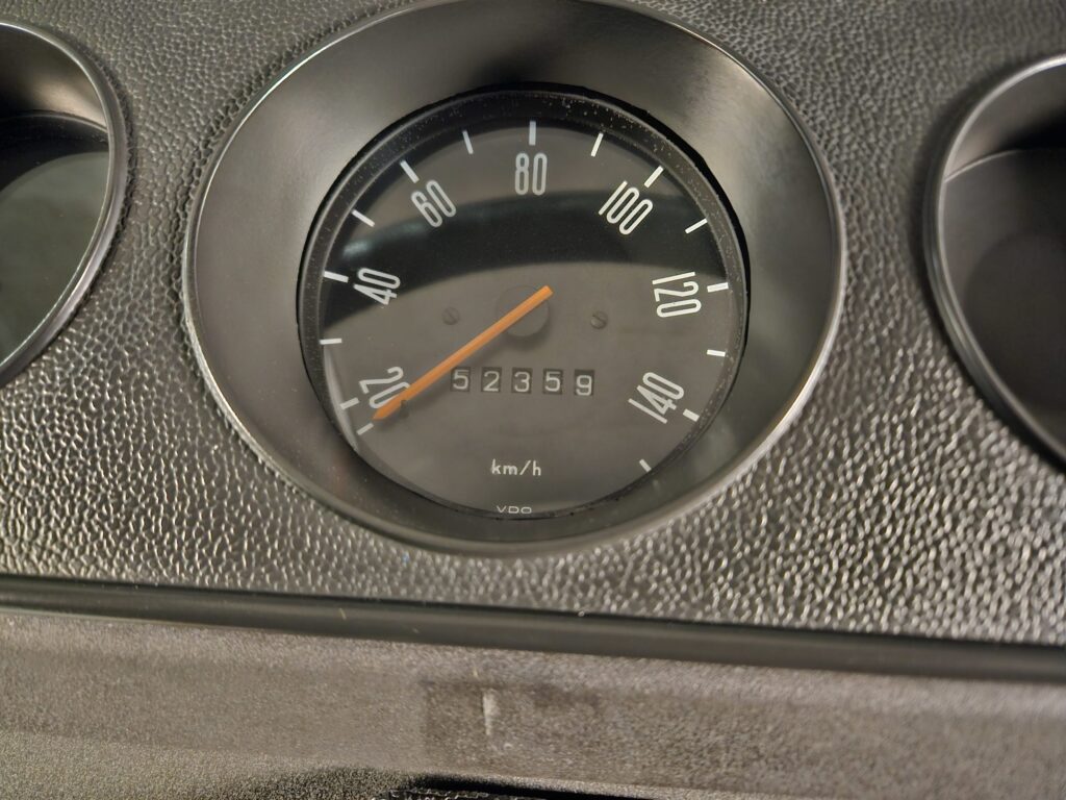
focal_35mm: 23
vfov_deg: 58.9
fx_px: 708
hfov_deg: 73.9
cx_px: 533
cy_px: 400
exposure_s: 1/15
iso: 1250
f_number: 1.8
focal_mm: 5.4
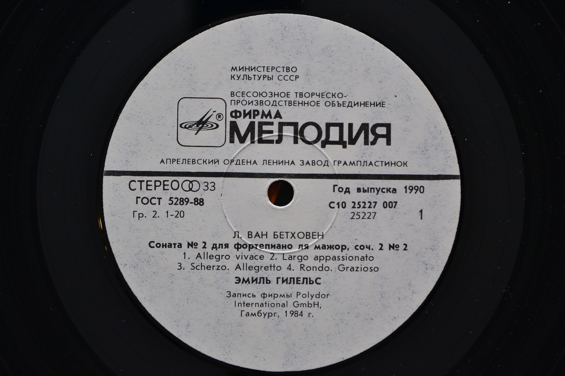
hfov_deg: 16.1
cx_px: 282
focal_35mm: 128
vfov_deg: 10.8
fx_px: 2001
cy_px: 188
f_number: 7.1
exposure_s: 1/200
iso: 800
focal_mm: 85
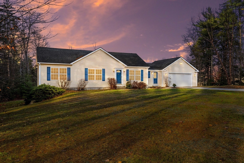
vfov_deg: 46.4
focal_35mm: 28
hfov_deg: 65.5
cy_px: 82
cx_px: 122
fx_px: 190
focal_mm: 28
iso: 320
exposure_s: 1/250
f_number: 8
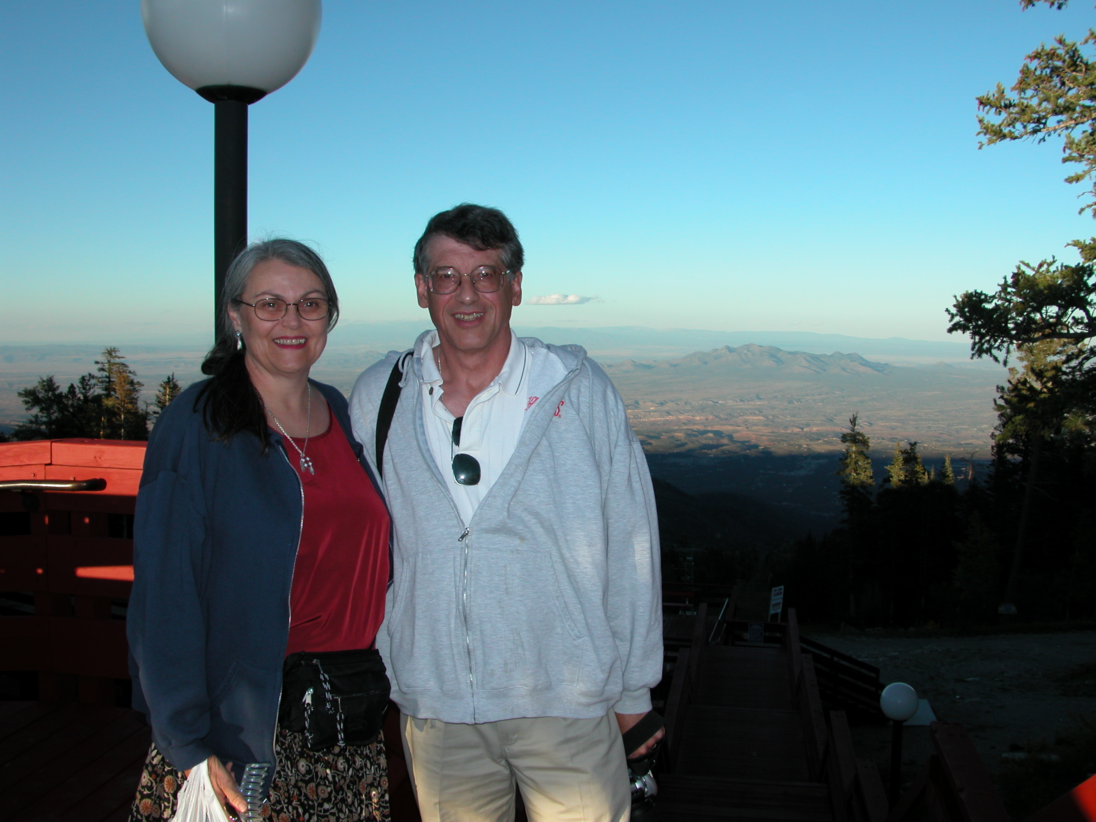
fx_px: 1108
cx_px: 548
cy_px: 411
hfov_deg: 52.6
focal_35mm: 35
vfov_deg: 40.7
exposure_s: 1/210
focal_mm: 8.9
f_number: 5.6
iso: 100
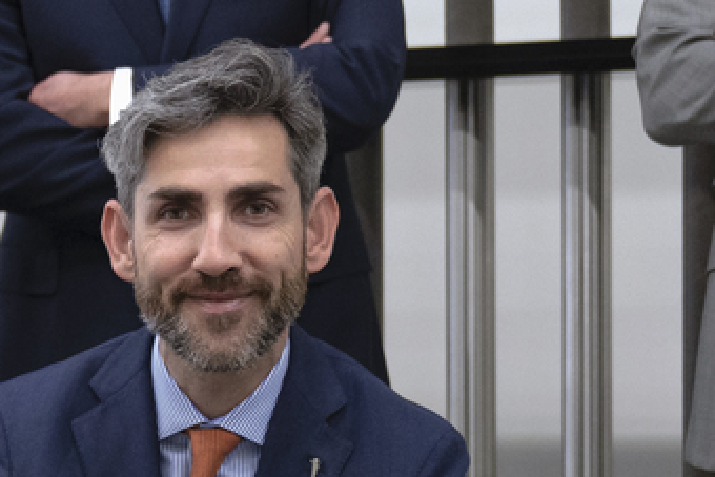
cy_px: 654
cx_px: 82
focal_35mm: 234
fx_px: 4649
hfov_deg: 8.8
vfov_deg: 5.8
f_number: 2.8
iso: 1600
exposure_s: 1/250
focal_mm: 46
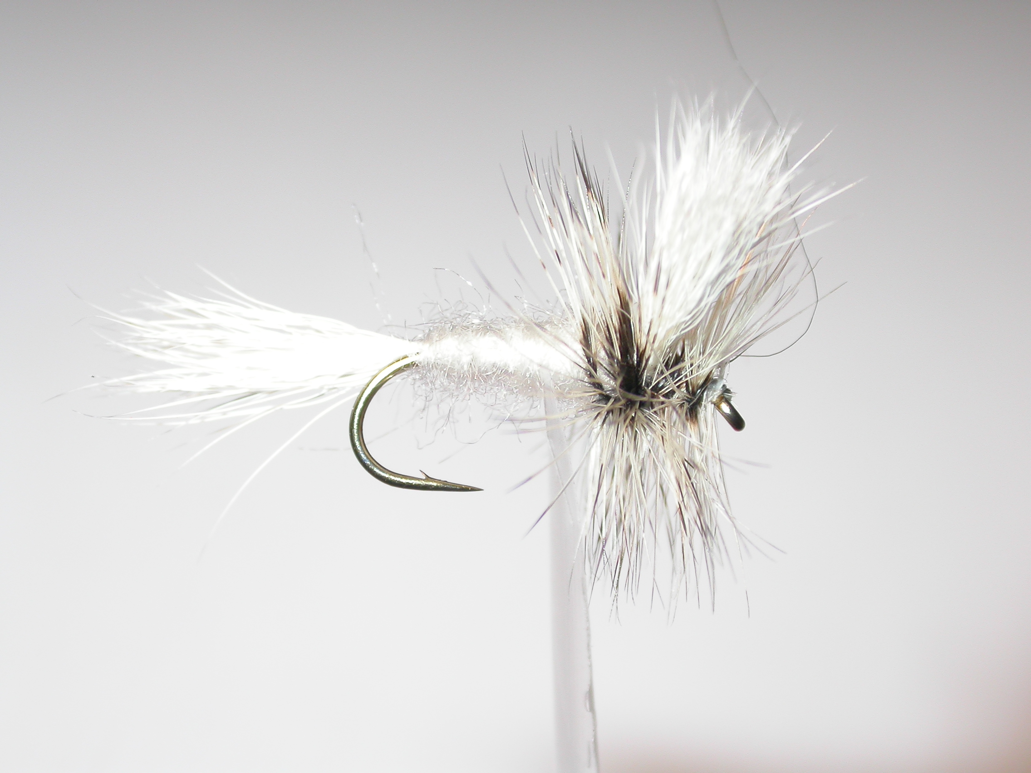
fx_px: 3961
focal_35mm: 133
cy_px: 386
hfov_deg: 14.8
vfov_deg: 11.1
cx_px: 516
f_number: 4.6
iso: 100
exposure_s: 1/117
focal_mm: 27.5
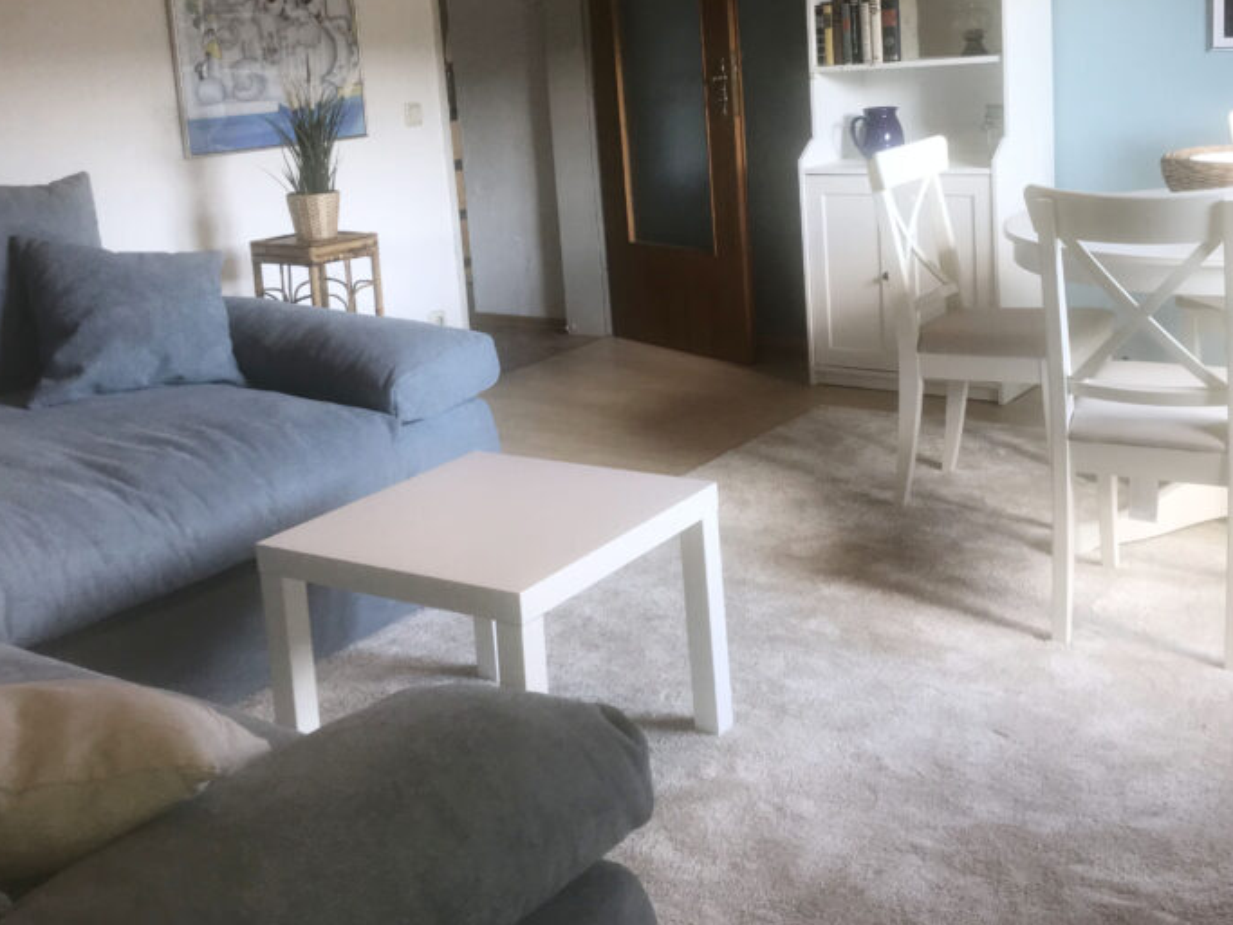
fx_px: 1496
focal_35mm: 42
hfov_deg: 44.7
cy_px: 318
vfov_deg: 34.1
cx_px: 684
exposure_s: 1/61
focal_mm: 3.99
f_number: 1.8
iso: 20
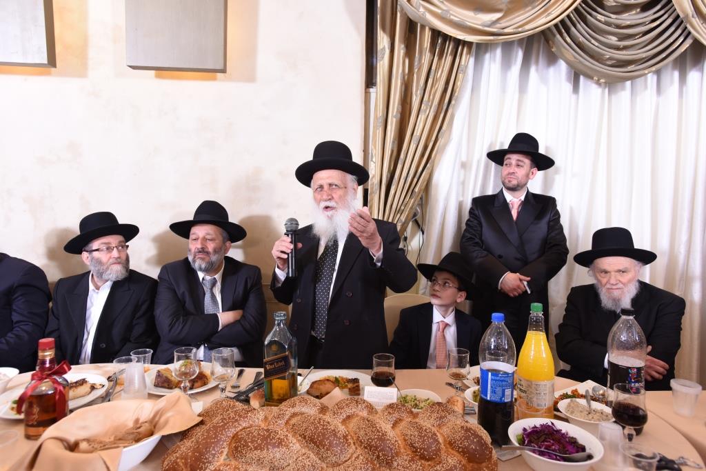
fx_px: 431
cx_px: 353
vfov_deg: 57.2
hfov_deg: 78.6
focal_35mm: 22
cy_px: 236
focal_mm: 22
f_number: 4.5
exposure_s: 1/100
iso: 800
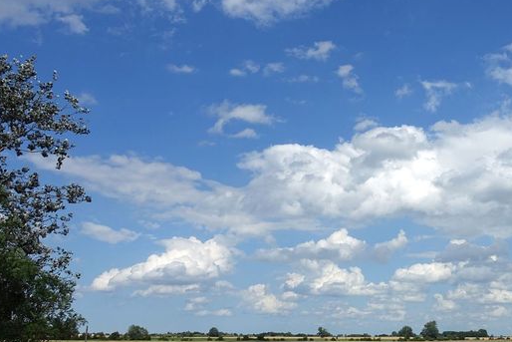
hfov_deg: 44.7
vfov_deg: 31.9
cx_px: 389
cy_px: 159
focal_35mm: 42
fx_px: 597
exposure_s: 1/160
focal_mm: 8.8
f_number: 5.6
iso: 125
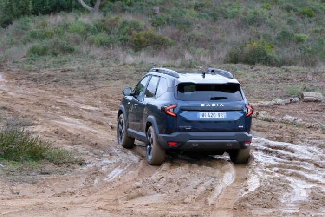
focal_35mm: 83
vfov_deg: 16.5
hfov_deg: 24.5
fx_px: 749
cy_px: 108
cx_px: 162
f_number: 4
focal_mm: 55
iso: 200
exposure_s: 1/160
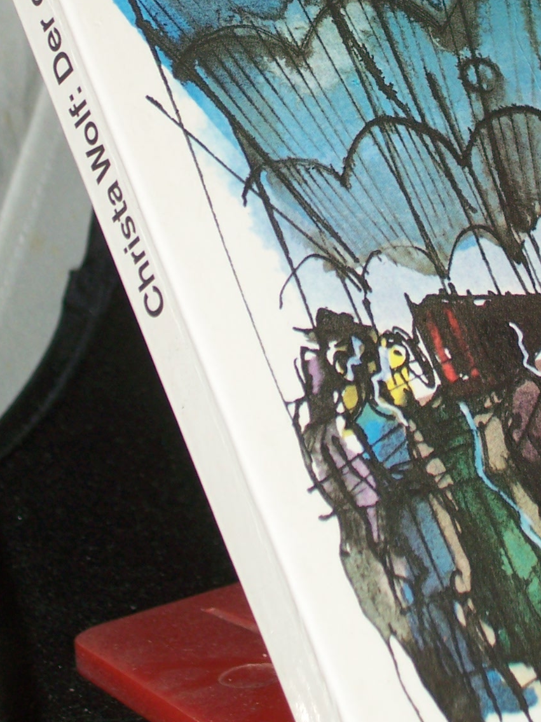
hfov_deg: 11.0
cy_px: 44
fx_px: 2793
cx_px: 429
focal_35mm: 134
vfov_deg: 14.5
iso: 80
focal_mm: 11
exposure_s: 1/80
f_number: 3.6
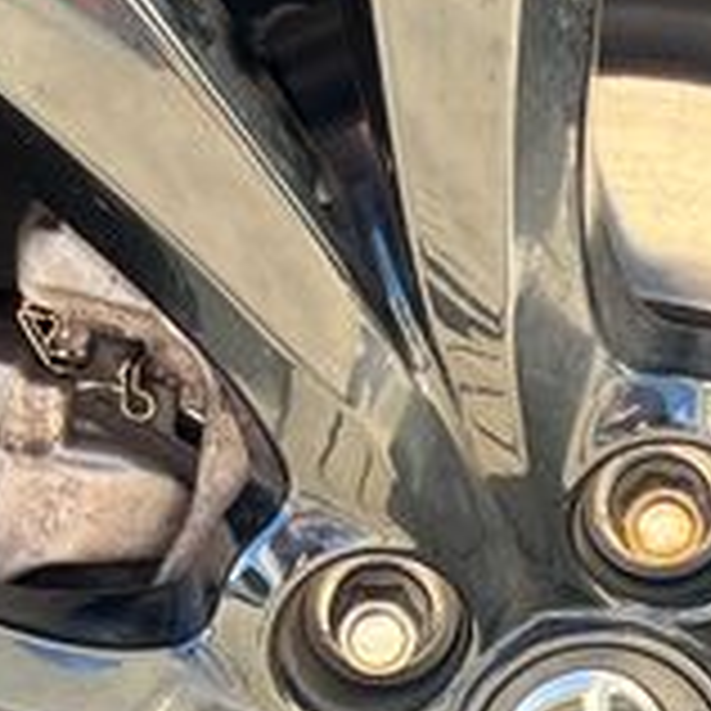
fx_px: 3462
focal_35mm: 149
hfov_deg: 11.7
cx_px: 590
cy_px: 585
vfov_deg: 11.7
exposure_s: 1/148
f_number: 1.6
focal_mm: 5.1
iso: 64
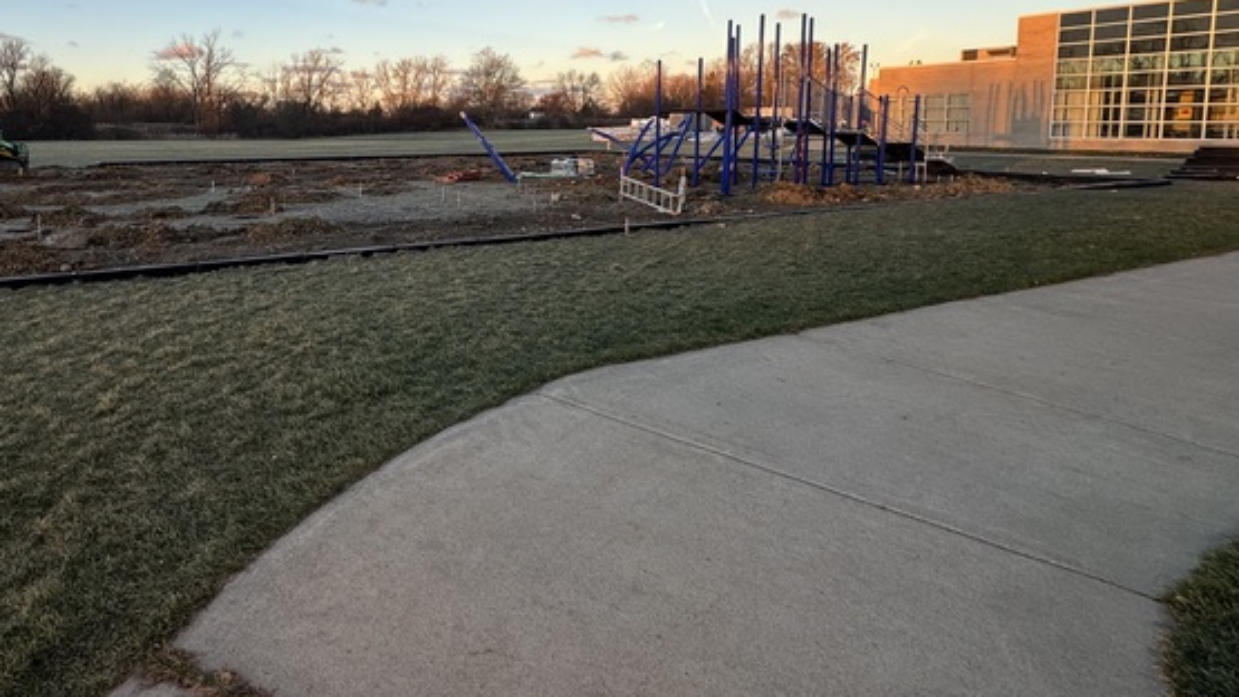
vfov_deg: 49.6
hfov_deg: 77.8
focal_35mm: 22
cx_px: 384
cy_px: 183
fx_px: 723
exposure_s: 1/280
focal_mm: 2.22
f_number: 2.2
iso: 40
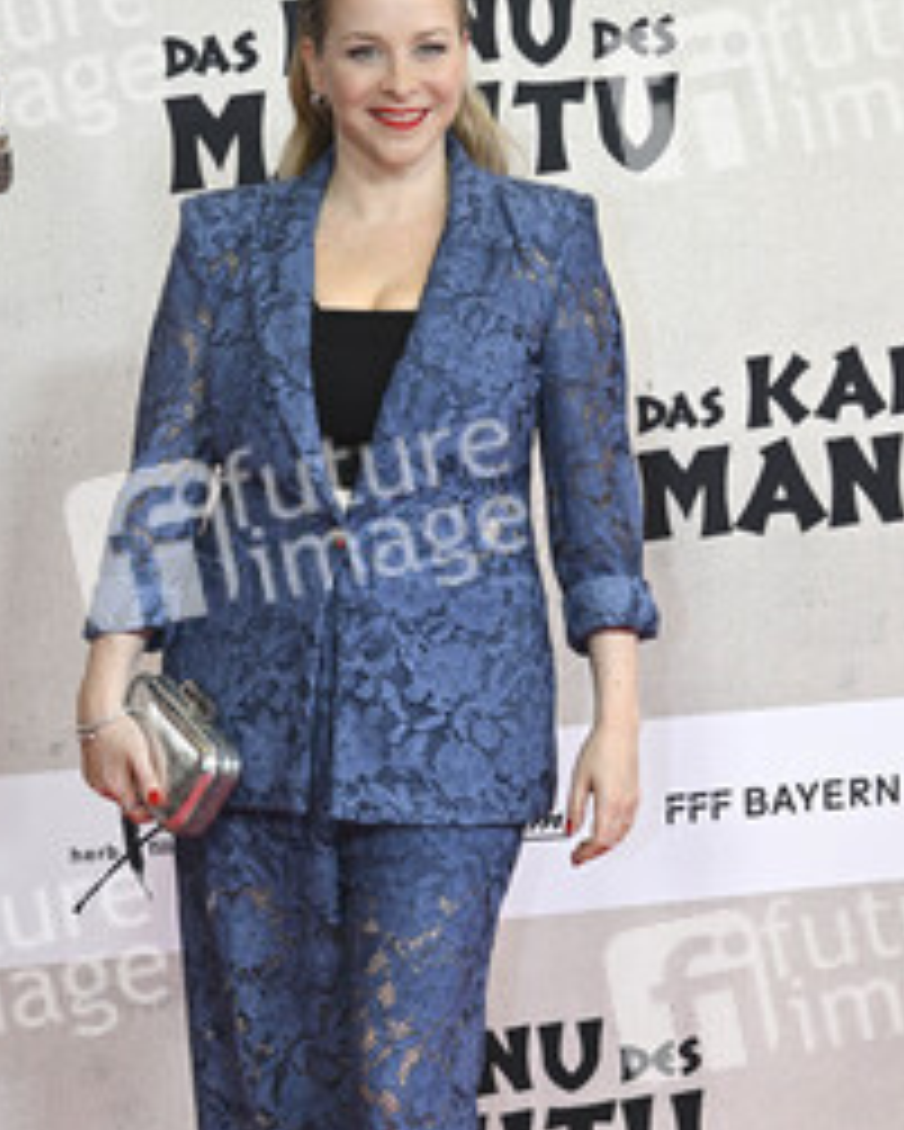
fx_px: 3743
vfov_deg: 17.1
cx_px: 427
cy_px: 752
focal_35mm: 112
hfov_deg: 13.8
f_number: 5.6
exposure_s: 1/160
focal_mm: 75
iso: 800
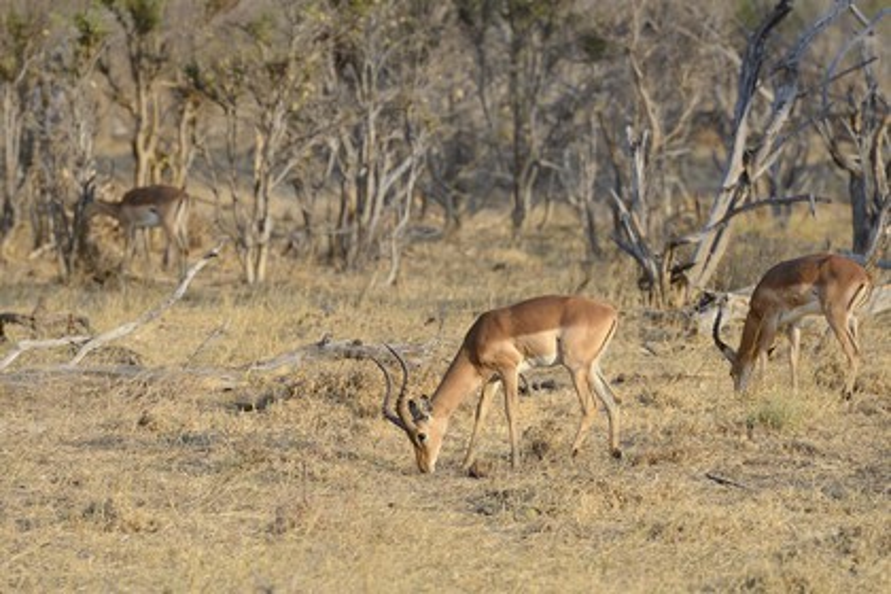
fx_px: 6929
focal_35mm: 280
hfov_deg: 7.4
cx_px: 446
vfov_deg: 4.9
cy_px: 297
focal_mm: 280
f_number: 5.6
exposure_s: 1/1000
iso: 400
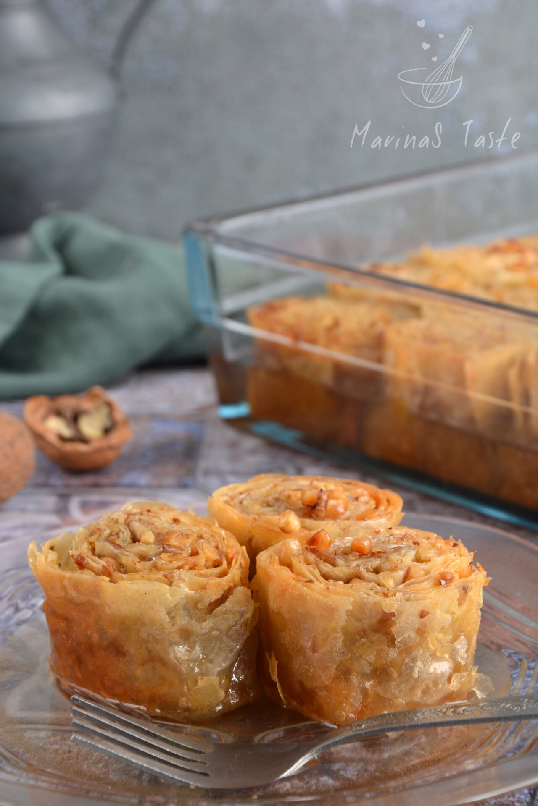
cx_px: 269
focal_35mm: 120
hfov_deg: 11.4
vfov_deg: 17.1
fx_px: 2690
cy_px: 403
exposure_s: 2
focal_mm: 80
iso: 100
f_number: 9
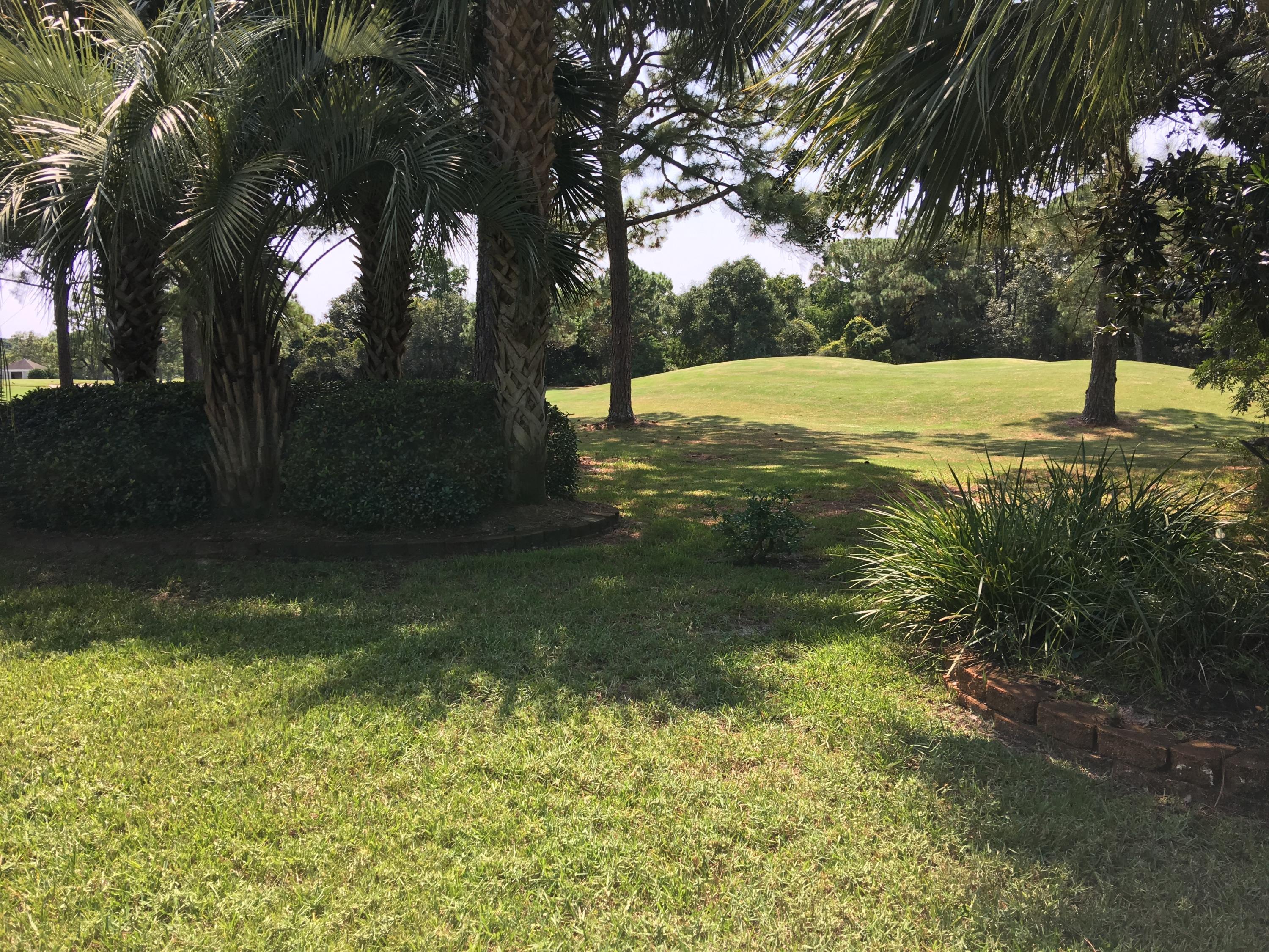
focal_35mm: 29
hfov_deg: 61.7
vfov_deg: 48.2
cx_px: 634
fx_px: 1063
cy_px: 476
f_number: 2.2
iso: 25
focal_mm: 4.15
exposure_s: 1/516
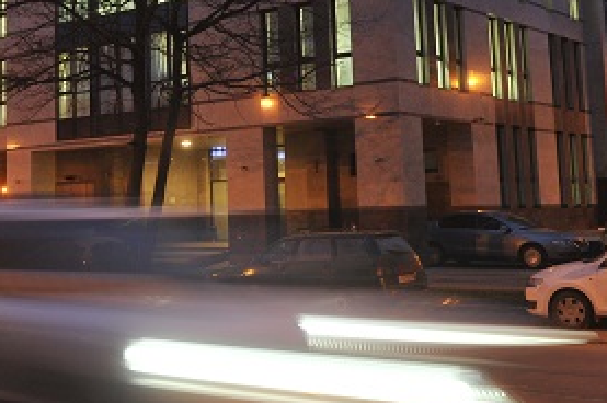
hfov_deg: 33.6
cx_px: 125
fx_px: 977
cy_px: 65
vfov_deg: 22.9
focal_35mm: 58
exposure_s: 1/8
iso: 1600
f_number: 5
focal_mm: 24
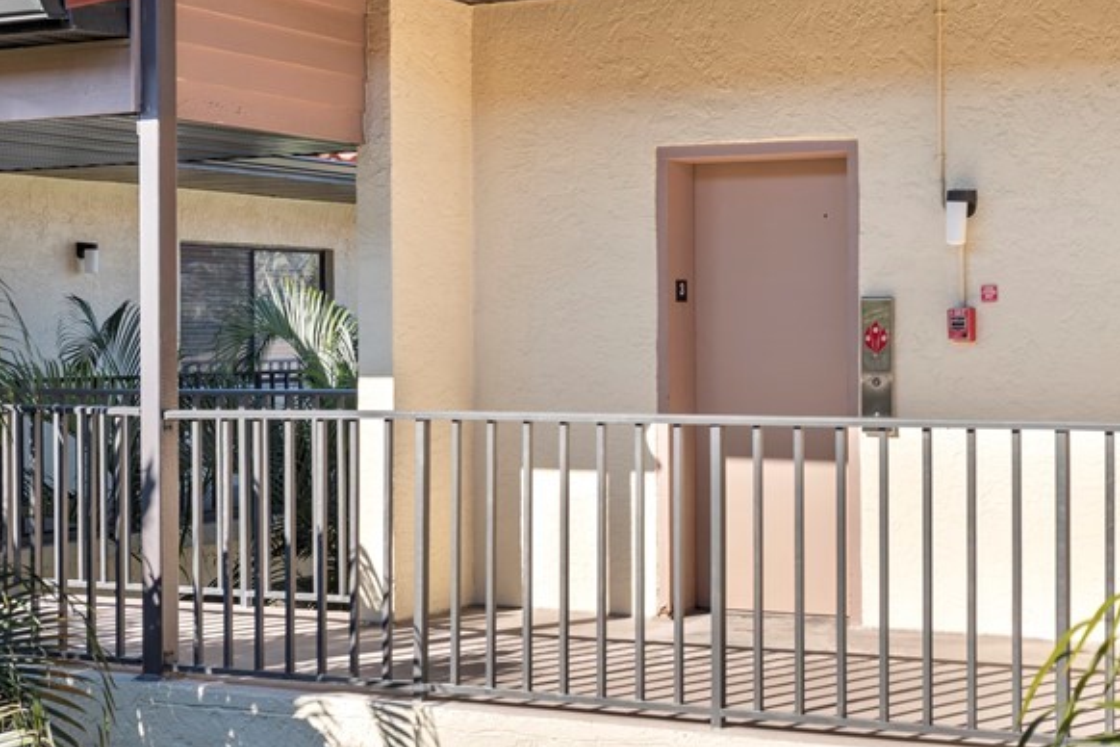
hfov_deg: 34.4
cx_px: 914
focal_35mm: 56
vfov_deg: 24.1
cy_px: 258
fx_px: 1742
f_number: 4
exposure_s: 1/160
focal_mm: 30
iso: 100
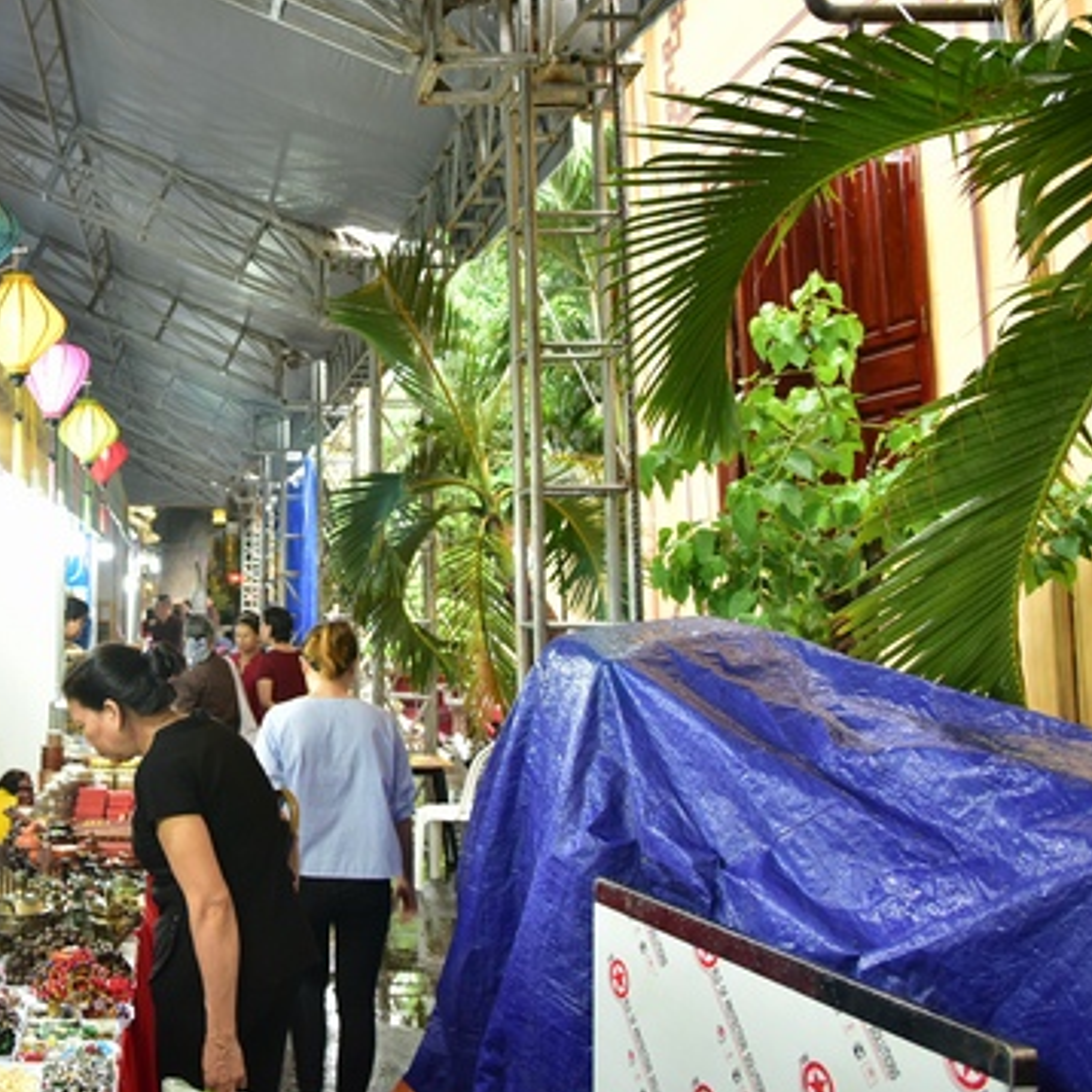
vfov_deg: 44.8
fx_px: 1321
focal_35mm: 37
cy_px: 462
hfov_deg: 41.9
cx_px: 143
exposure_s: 1/40
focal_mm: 24
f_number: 4
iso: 500
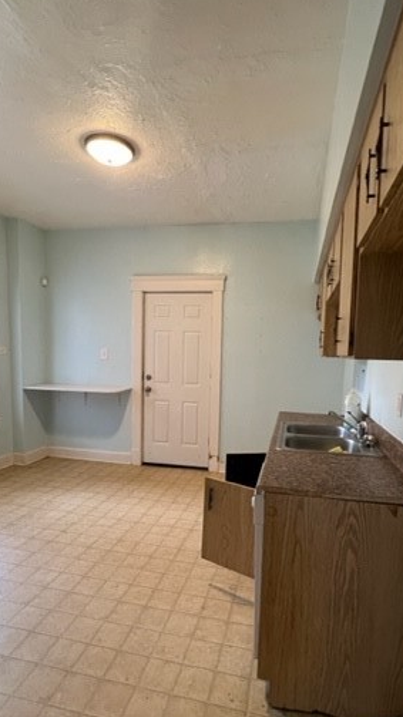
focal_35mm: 18
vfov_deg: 92.5
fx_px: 342
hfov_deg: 60.9
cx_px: 219
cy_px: 390
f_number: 1.8
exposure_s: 1/60
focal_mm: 1.57
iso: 250
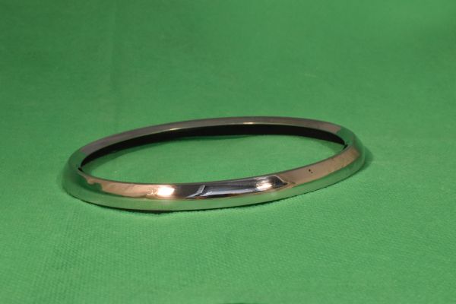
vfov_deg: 19.7
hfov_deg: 29.2
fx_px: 874
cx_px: 228
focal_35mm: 69
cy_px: 152
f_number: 36
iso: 2500
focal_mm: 46
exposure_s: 1/80
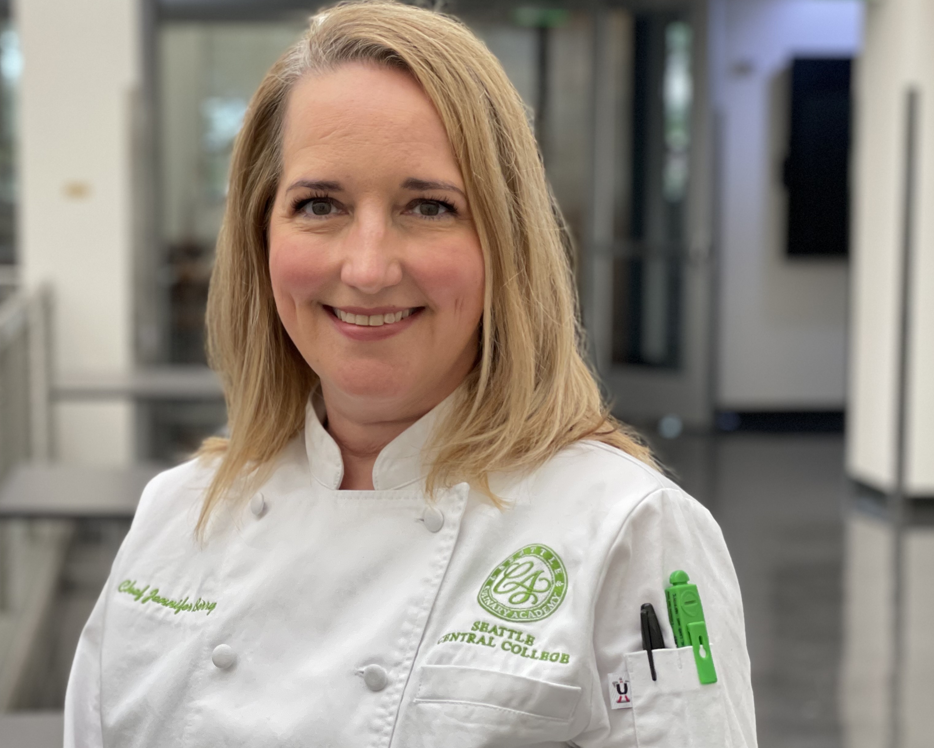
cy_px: 366
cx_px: 363
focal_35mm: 67
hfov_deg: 28.2
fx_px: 1852
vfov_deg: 22.8
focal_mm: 6
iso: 160
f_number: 2
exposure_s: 1/120
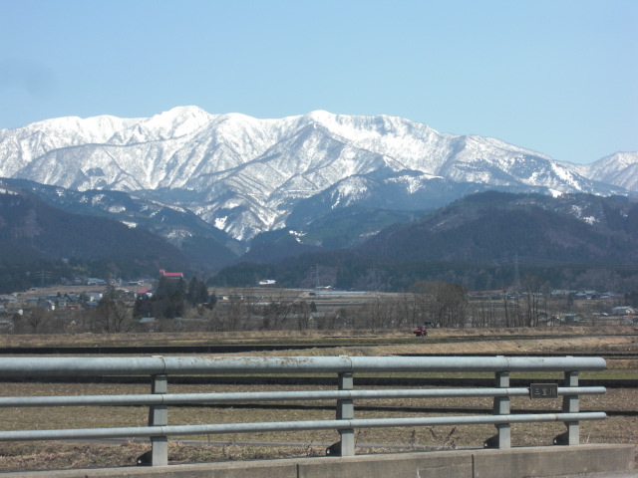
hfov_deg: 21.1
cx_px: 319
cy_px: 239
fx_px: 1714
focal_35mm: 93
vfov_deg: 15.9
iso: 50
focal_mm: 16.5
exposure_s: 1/320
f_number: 5.2
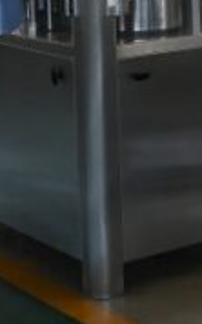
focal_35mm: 132
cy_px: -10
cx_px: 80
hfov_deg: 9.9
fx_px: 1165
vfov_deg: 15.5
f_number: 10
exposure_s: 1/80
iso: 4000
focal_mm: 30
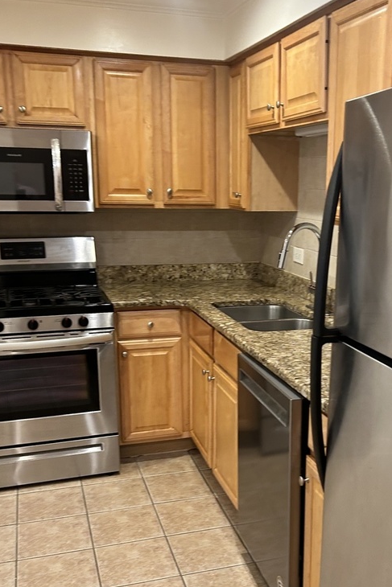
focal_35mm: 40
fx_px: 653
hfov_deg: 33.3
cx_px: 245
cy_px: 354
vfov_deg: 48.1
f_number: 1.5
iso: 125
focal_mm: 5.7
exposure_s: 1/60
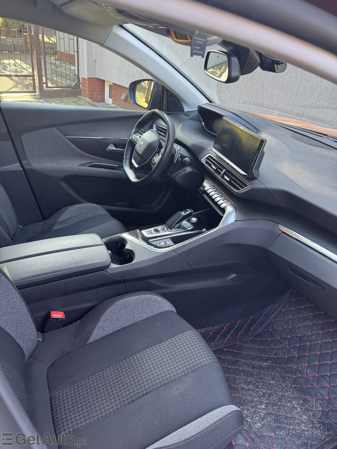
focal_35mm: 24
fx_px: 312
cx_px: 168
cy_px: 224
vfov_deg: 71.6
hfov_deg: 56.8
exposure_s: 1/121
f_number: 1.78
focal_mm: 6.76
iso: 200
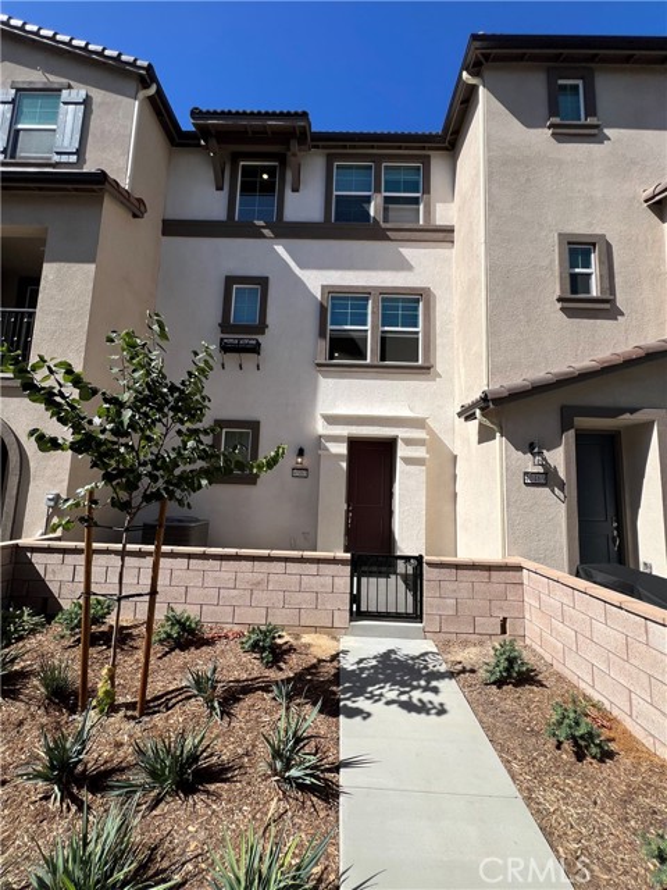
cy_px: 445
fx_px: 334
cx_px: 334
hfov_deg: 89.9
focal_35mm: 13
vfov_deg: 106.2
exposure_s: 1/1531
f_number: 1.8
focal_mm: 1.57
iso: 32
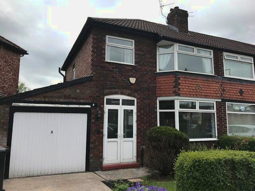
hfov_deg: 63.4
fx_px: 206
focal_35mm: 28
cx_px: 128
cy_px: 96
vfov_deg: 49.7
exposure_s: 1/2740
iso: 20
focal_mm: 3.99
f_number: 1.8
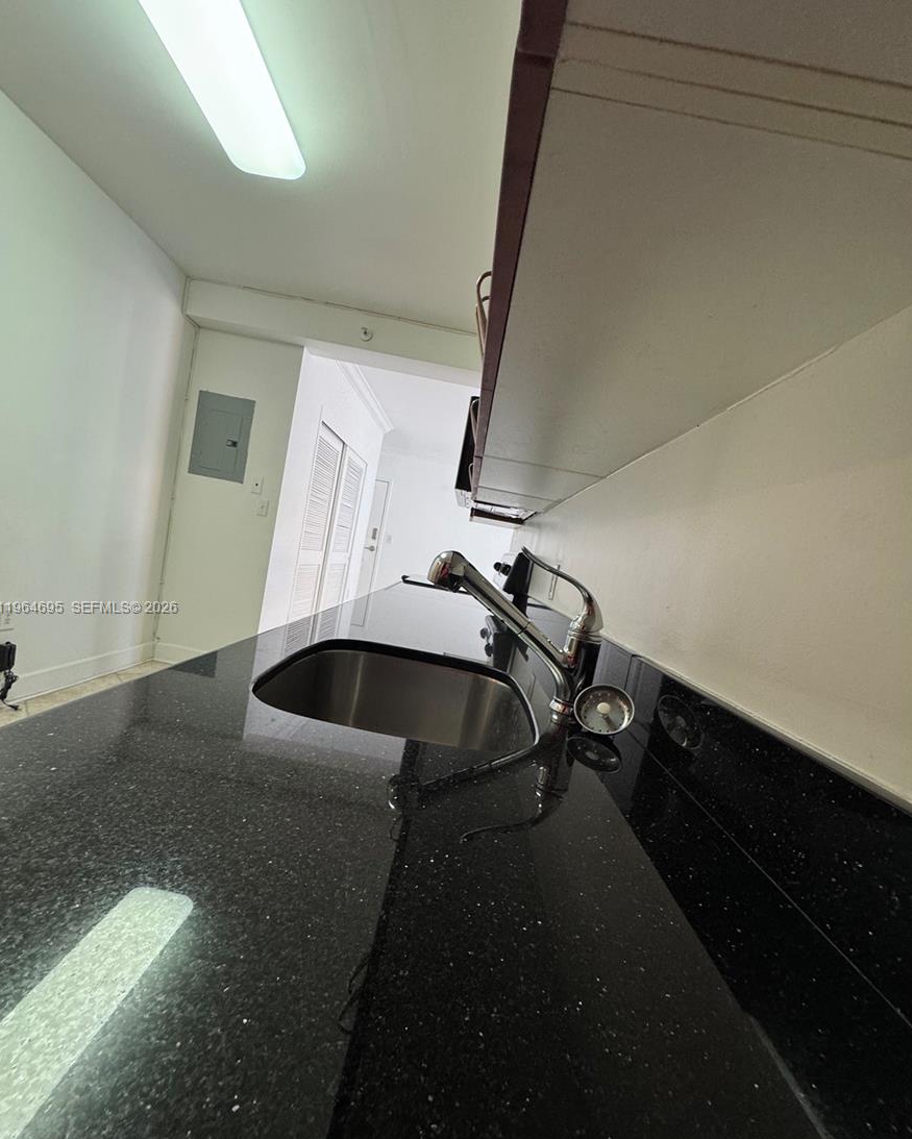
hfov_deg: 84.1
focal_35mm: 15
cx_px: 453
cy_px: 609
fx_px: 506
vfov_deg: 96.6
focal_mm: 2.22
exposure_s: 1/60
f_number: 2.2
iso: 200
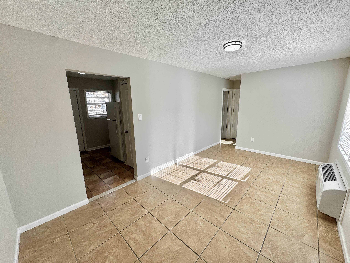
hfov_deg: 102.1
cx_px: 175
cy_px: 132
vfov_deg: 85.7
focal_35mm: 14
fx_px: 142
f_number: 2.2
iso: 40
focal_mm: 2.22
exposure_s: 1/281
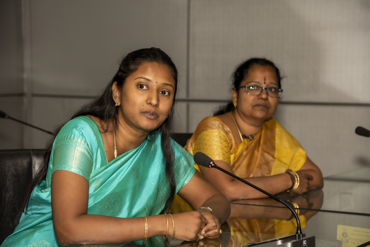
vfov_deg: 12.2
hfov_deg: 18.3
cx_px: 185
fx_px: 1151
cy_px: 124
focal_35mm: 112
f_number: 5.6
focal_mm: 112
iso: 400
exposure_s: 1/125
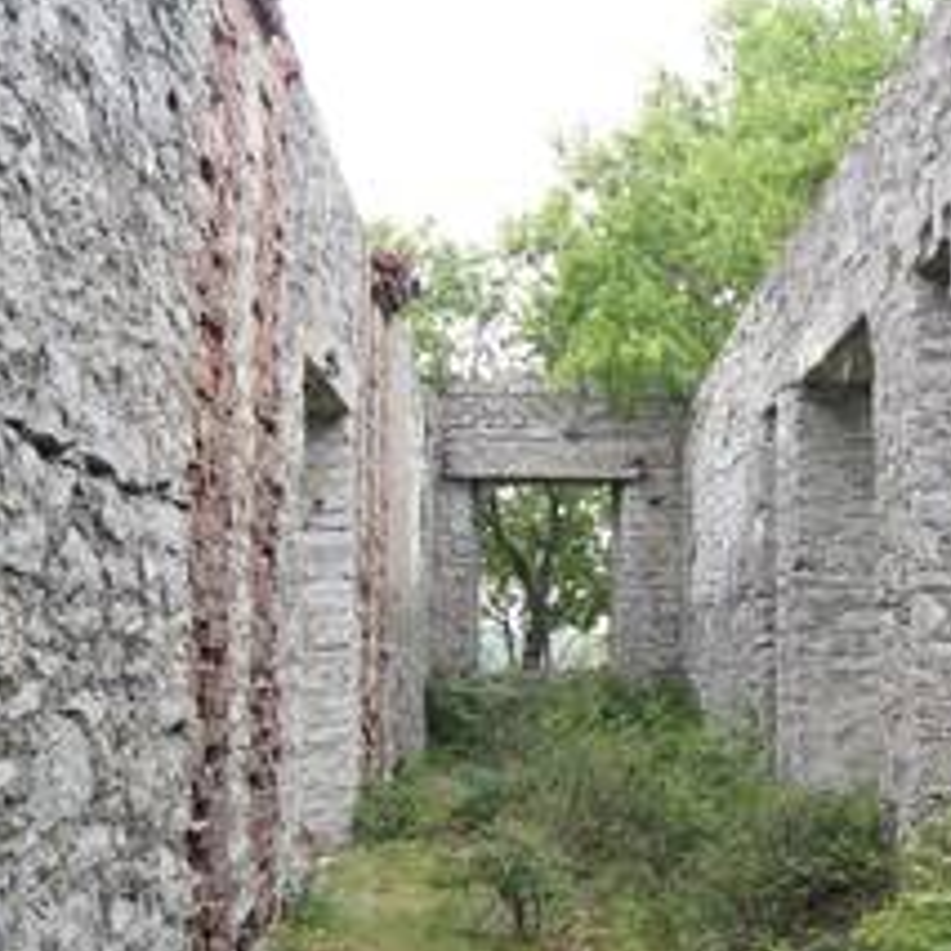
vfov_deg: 39.0
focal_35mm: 43
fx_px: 1337
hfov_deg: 38.3
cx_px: 701
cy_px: 558
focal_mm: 18
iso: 100
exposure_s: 1/60
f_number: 5
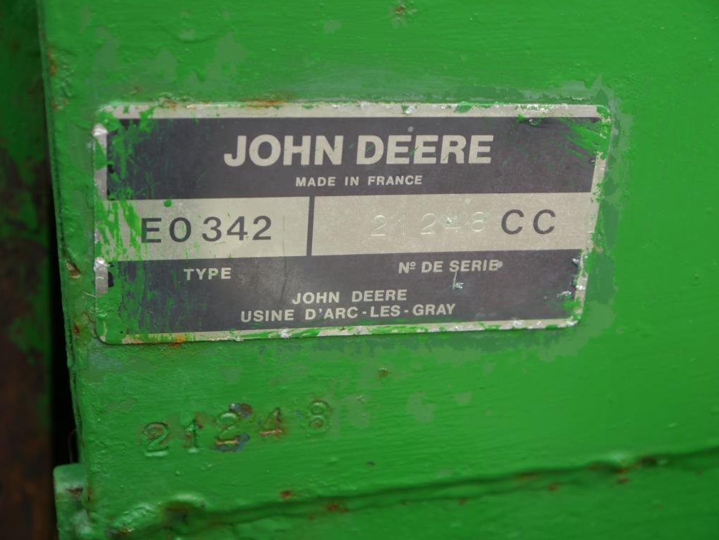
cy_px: 267
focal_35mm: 69
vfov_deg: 21.3
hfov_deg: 28.2
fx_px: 1433
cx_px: 361
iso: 160
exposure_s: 1/100
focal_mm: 34
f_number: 5.2
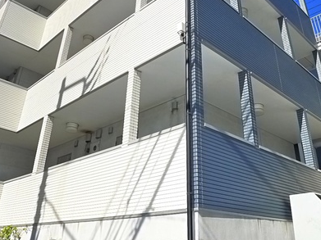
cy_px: 59
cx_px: 180
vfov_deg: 32.9
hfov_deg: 43.8
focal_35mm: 43
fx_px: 399
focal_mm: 5.1
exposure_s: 1/640
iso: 400
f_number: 4
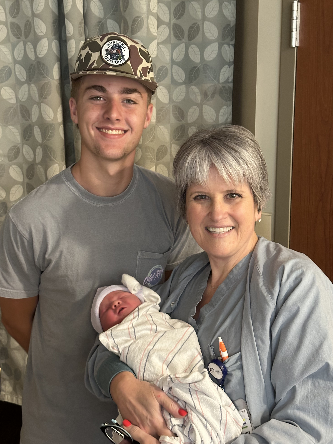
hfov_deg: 29.7
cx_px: 169
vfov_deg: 38.9
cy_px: 220
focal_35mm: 49
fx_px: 629
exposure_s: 1/27
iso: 640
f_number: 1.78
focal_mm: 6.86
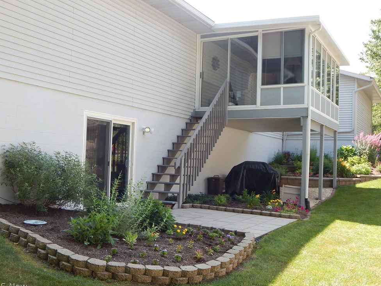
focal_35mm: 40
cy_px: 143
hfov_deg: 46.8
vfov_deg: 36.0
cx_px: 187
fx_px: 440
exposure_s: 1/200
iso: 125
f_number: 3.4
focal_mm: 6.8
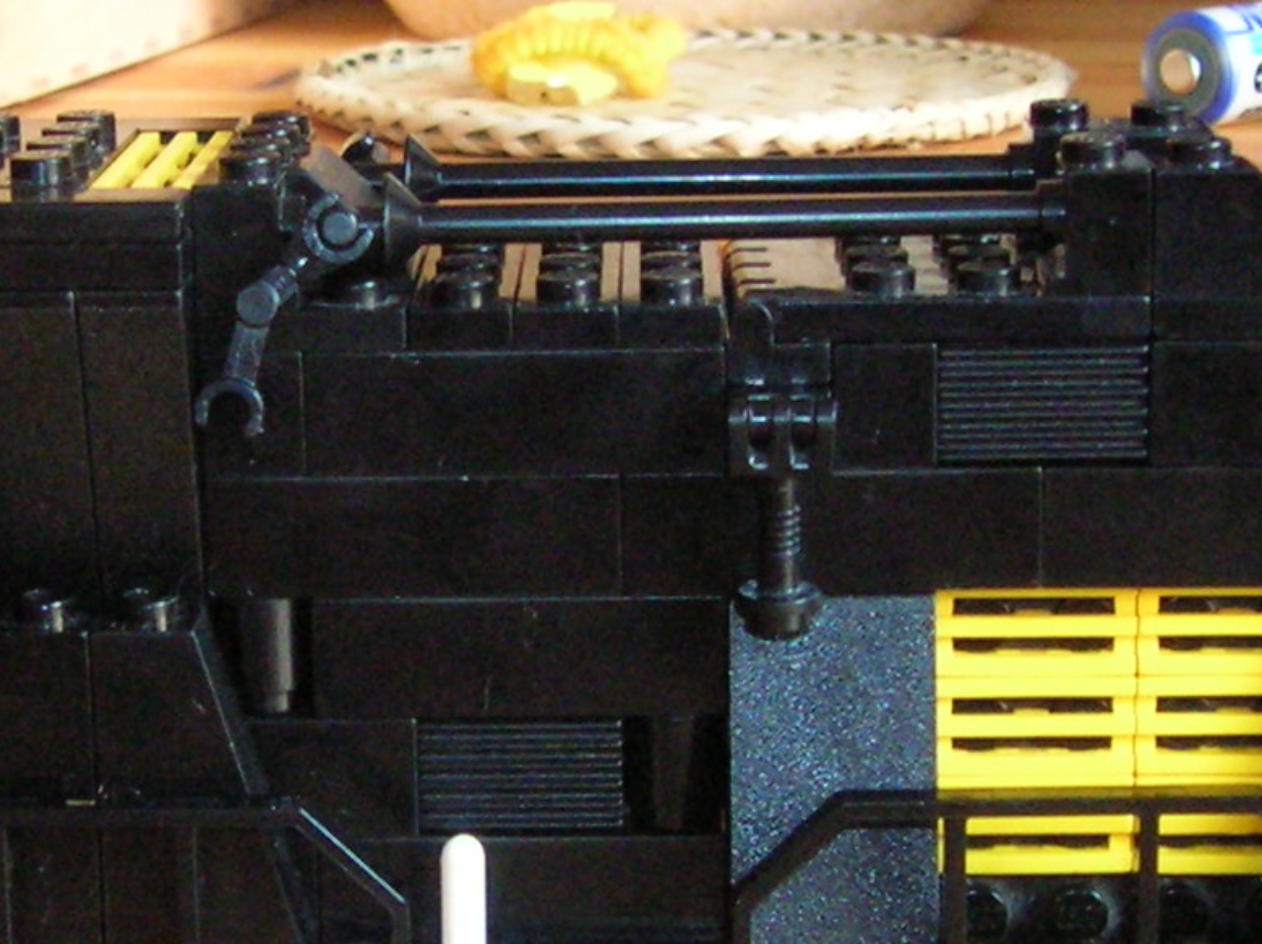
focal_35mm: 100
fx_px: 3642
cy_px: 532
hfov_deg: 19.6
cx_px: 367
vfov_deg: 14.8
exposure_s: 1/5.3
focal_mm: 5.7
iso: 200
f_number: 2.9
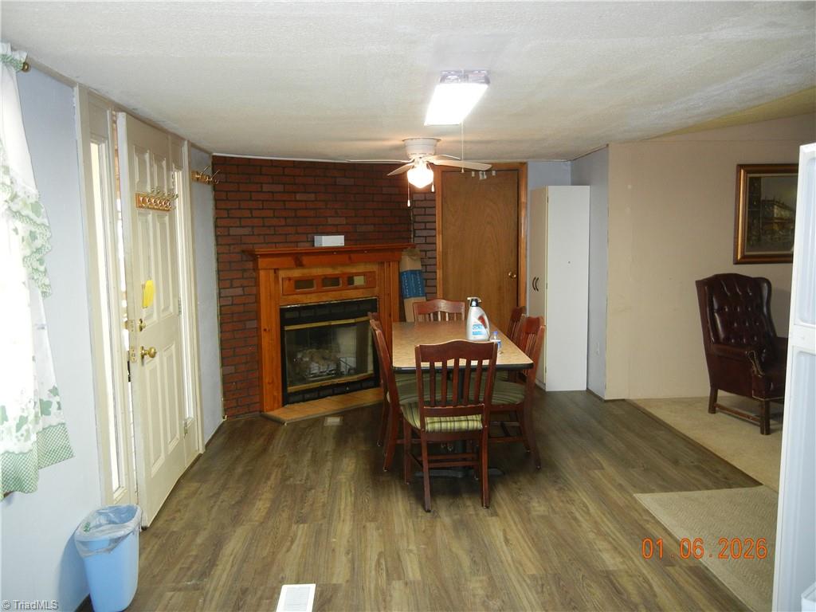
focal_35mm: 30
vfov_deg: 46.8
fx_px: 707
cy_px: 306
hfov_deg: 60.0
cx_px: 408
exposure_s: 1/30
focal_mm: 5.4
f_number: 3.5
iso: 289
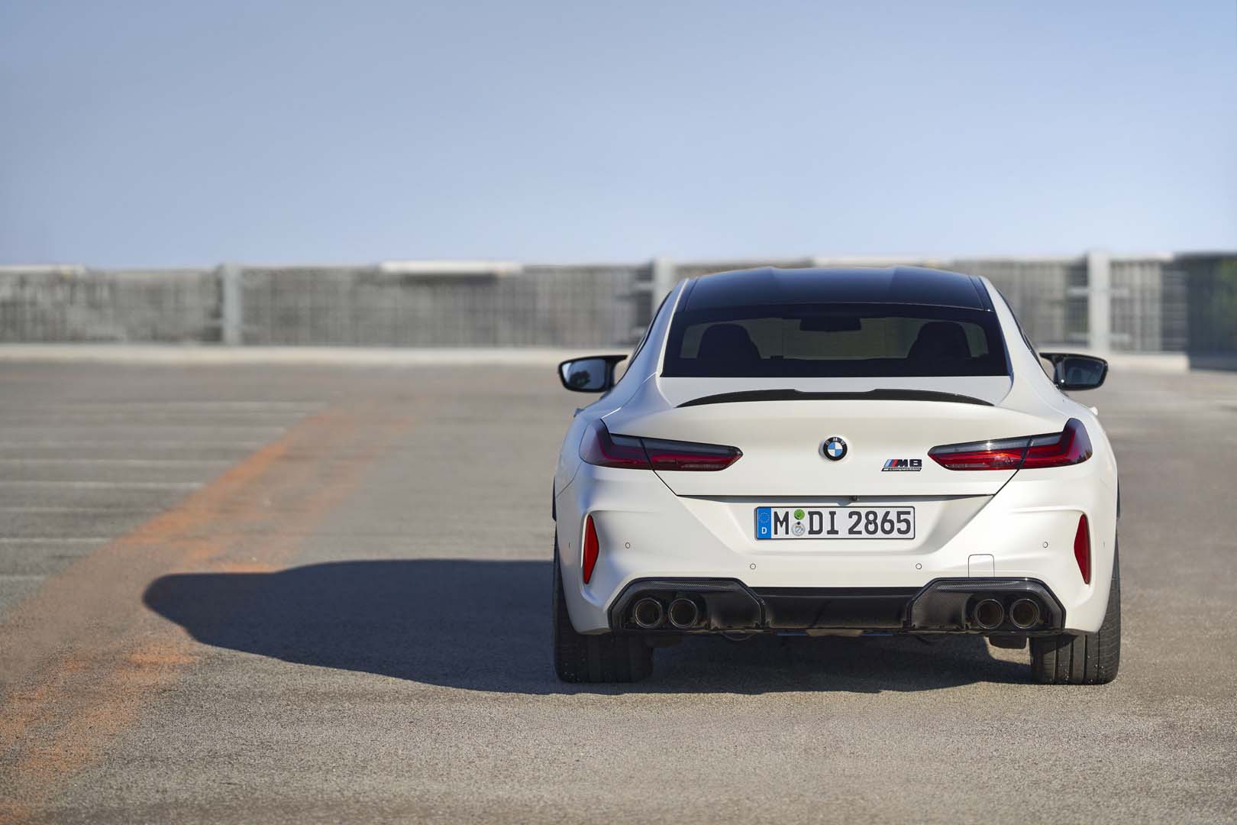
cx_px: 618
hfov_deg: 15.2
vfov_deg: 10.2
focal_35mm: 135
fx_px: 4638
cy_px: 412
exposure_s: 1/6400
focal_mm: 135
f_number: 2
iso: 250
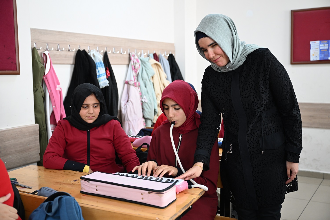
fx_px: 376
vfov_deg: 32.6
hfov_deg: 47.4
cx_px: 165
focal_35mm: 41
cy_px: 110
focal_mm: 41
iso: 1000
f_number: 3.2
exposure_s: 1/200
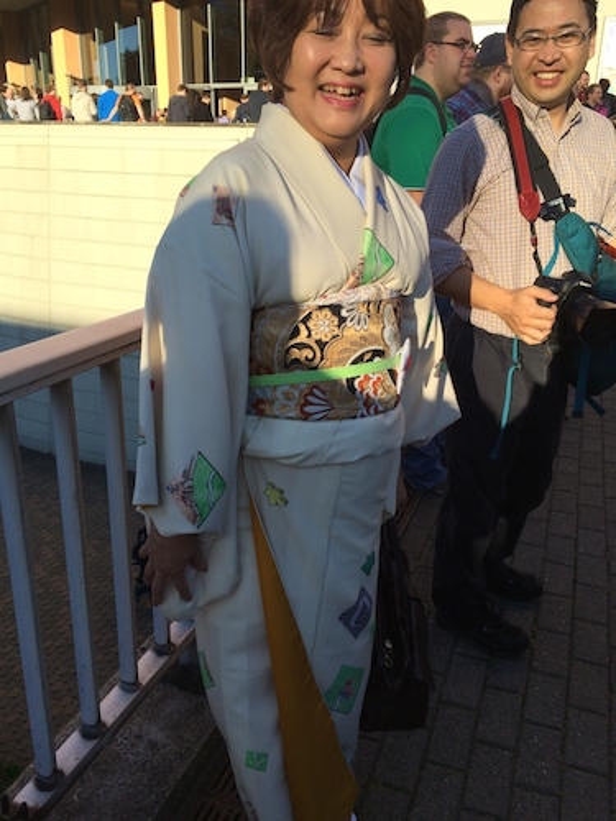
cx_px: 308
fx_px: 688
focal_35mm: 29
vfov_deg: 61.7
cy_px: 410
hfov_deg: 48.2
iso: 32
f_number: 2.2
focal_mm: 4.15
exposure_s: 1/1001
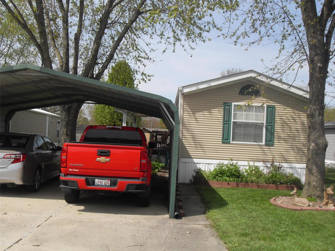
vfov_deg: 38.7
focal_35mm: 37
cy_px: 126
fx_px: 358
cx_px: 168
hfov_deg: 50.1
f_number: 8.9
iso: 80
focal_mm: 6.3
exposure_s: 1/125
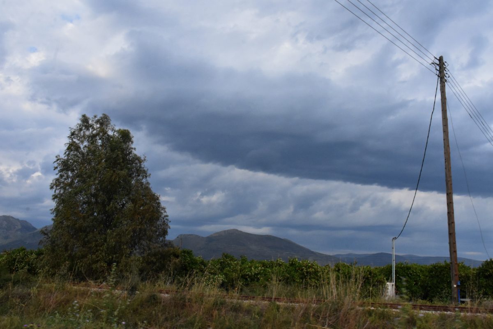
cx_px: 246
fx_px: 411
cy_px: 164
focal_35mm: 30
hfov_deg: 61.9
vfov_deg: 43.6
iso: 4000
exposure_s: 1/1000
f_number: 16
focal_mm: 20
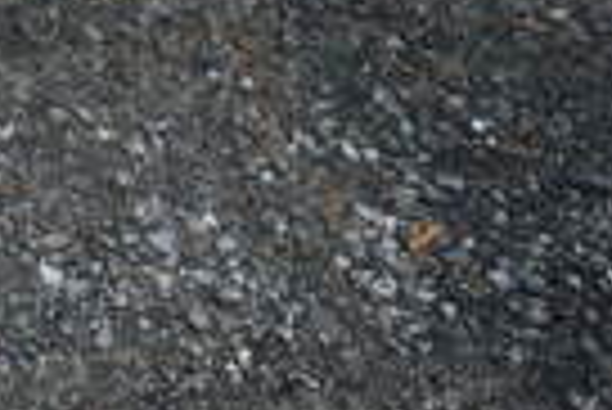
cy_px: -482
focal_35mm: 135
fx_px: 2297
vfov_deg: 9.4
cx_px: -320
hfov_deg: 14.2
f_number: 10
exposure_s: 1/250
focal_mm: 20
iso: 100
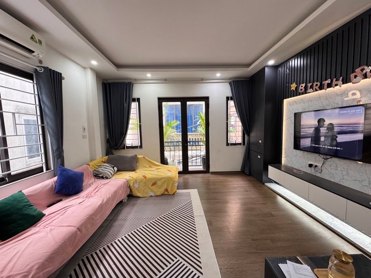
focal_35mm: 14
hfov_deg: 102.1
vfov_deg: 85.7
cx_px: 186
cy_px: 139
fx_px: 150
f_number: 2.2
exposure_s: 1/120
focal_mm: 2.22
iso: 250
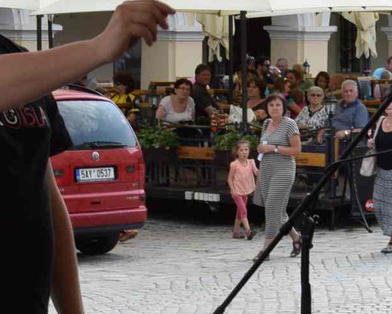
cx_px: 322
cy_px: 339
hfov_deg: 8.7
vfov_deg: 7.0
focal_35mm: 221
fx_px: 2564
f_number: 10
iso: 400
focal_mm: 32
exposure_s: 1/200
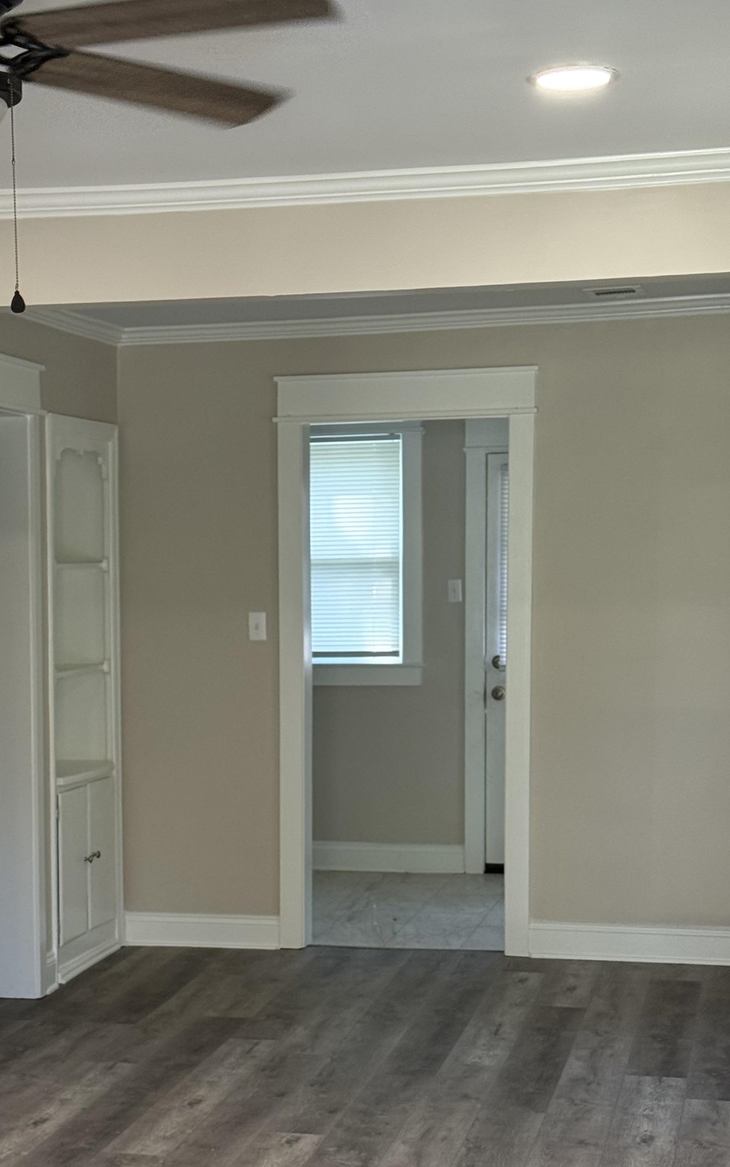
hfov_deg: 17.9
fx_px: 2291
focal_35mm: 72
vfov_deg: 28.4
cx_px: 116
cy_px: 751
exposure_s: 1/92
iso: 125
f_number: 1.78
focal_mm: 6.76
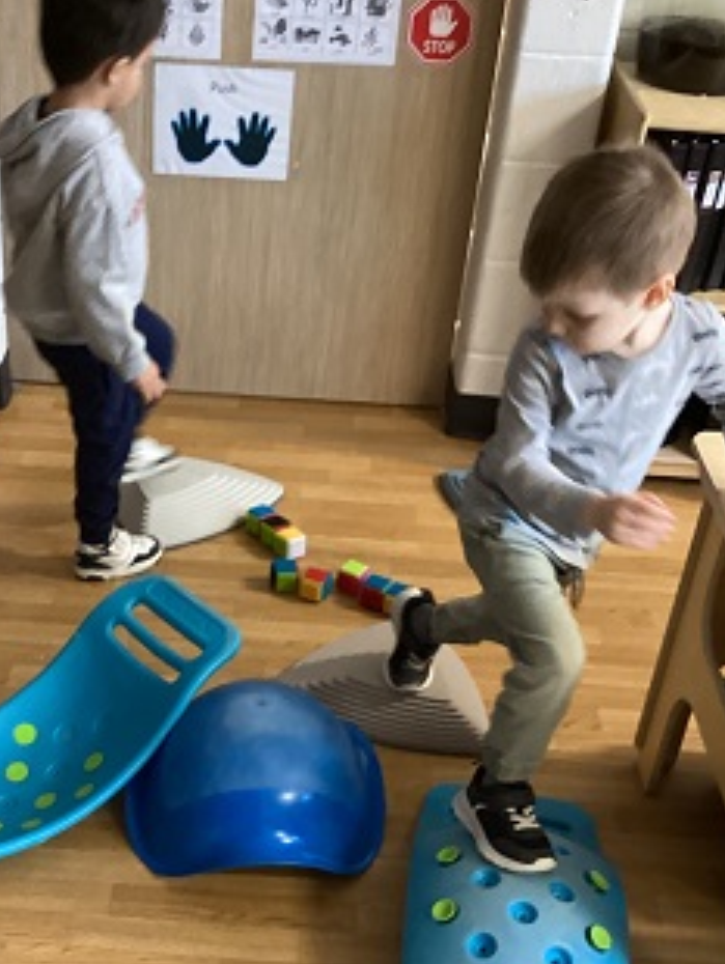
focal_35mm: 50
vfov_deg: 37.6
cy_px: 662
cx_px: 194
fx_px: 1394
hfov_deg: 28.8
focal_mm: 3.3
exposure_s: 1/30
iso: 320
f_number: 2.4
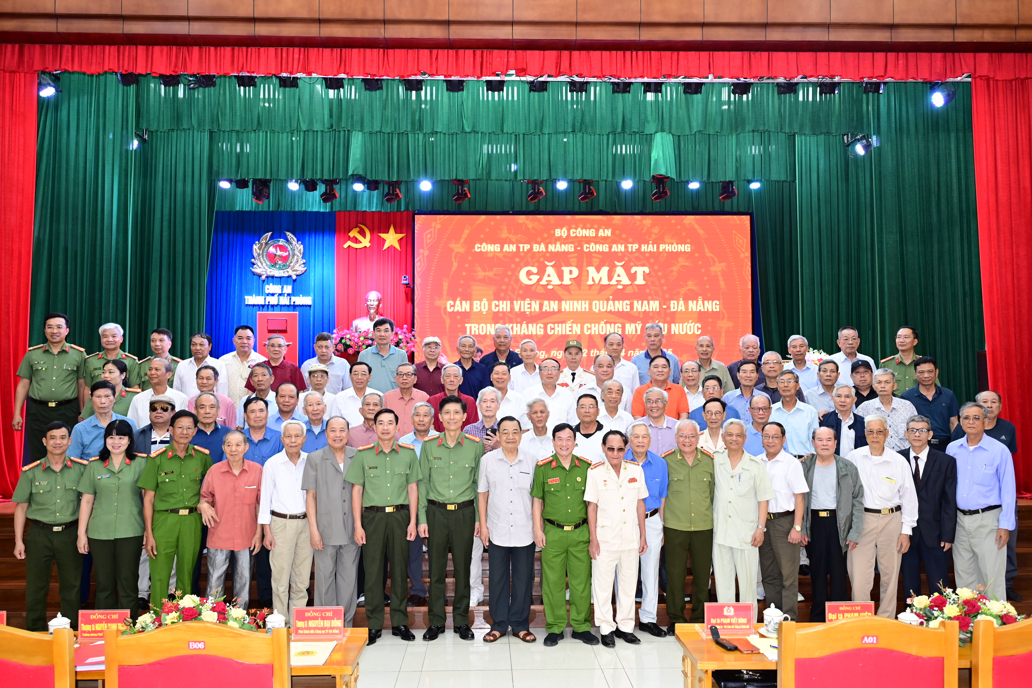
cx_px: 516
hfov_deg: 63.7
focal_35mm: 29
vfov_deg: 45.0
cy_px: 344
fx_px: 831
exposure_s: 1/100
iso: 2000
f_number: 4
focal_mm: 29
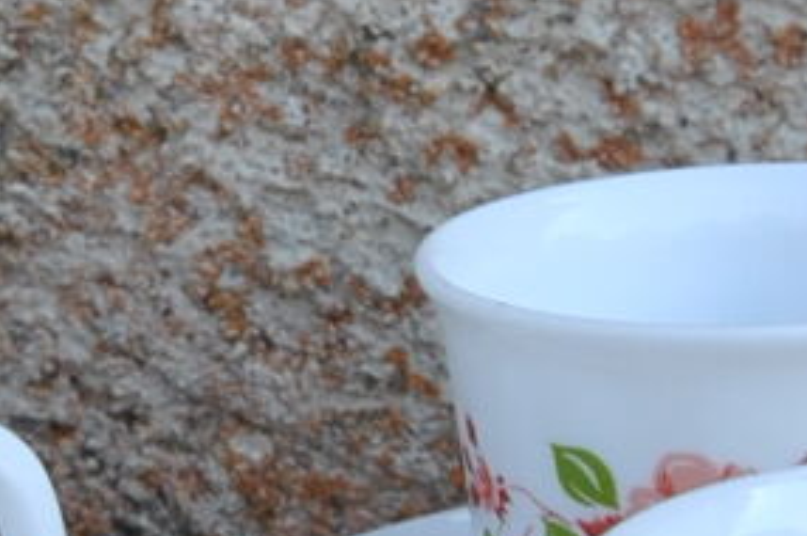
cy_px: 443
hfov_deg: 9.2
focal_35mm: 224
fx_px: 5016
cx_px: 243
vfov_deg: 6.1
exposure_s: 1/160
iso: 100
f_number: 6.3
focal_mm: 22
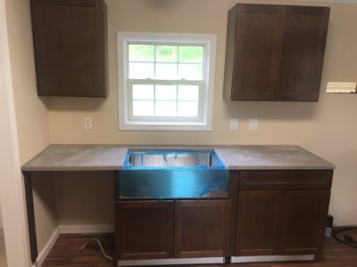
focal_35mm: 28
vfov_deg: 49.7
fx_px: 289
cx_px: 178
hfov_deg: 63.4
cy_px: 134
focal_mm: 3.99
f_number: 1.8
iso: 40
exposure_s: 1/24
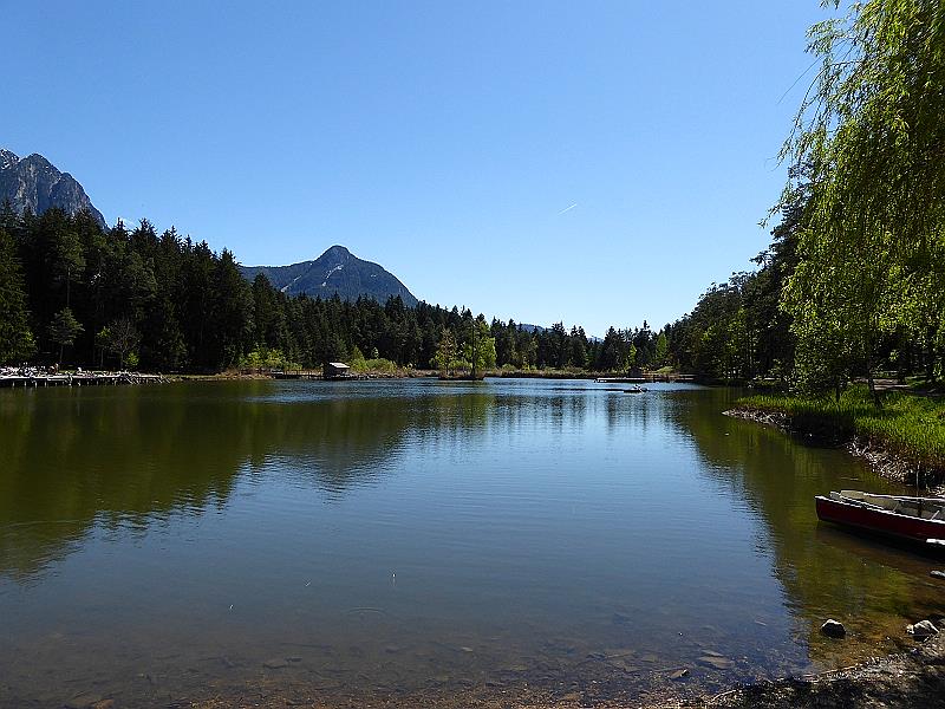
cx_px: 472
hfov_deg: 69.4
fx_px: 682
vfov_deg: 54.9
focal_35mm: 25
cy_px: 354
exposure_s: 1/1000
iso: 100
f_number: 3.3
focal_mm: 4.3
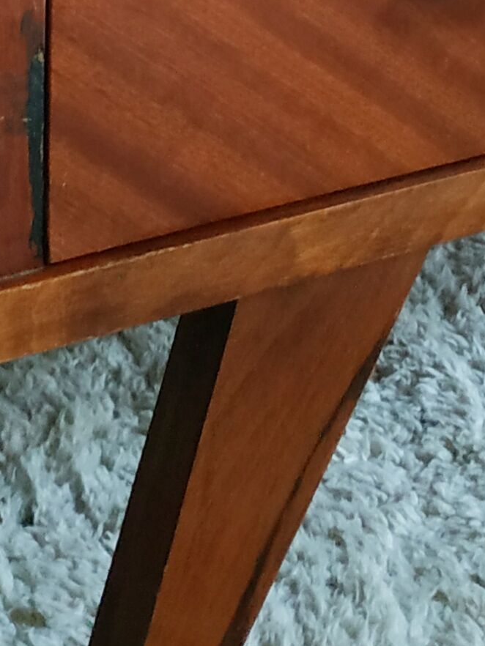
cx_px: 253
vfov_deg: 15.9
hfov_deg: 14.2
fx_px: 1942
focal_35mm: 104
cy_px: -535
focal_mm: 3.94
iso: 800
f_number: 1.9
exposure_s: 1/20
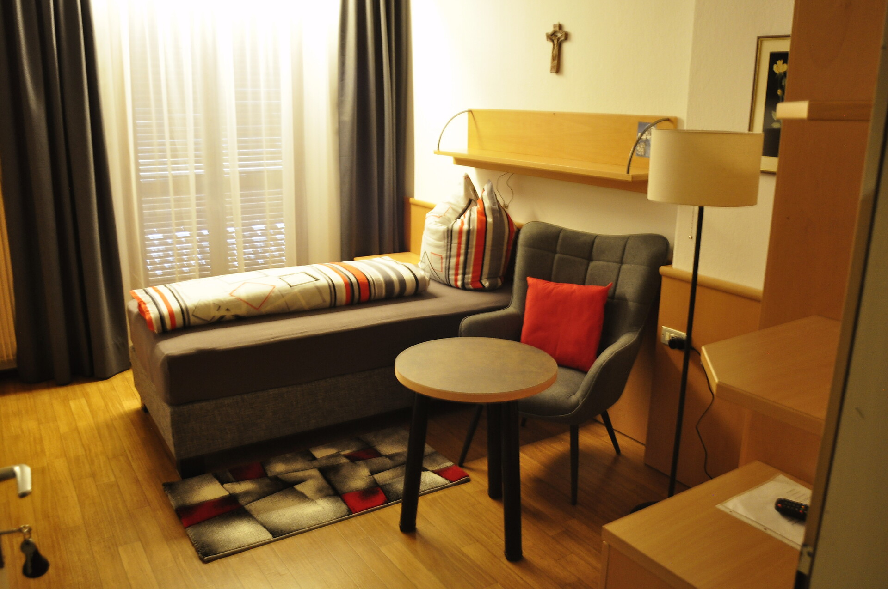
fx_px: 739
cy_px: 294
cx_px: 444
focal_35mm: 30
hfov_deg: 62.0
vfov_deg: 43.5
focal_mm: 20
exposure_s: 1/6
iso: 800
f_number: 5.6
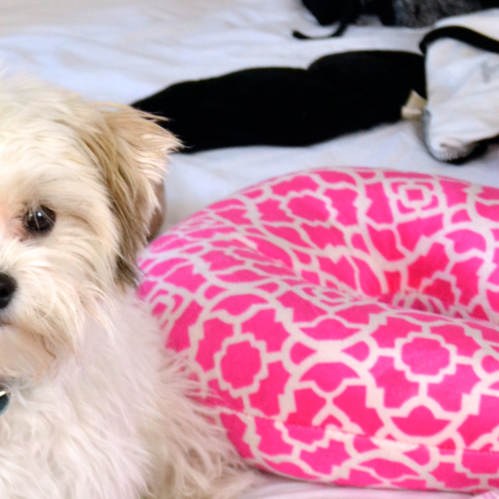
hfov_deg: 9.1
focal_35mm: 191
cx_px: -49
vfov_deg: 9.1
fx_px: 3118
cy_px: 409
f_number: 5.6
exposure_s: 1/160
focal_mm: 55
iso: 1600
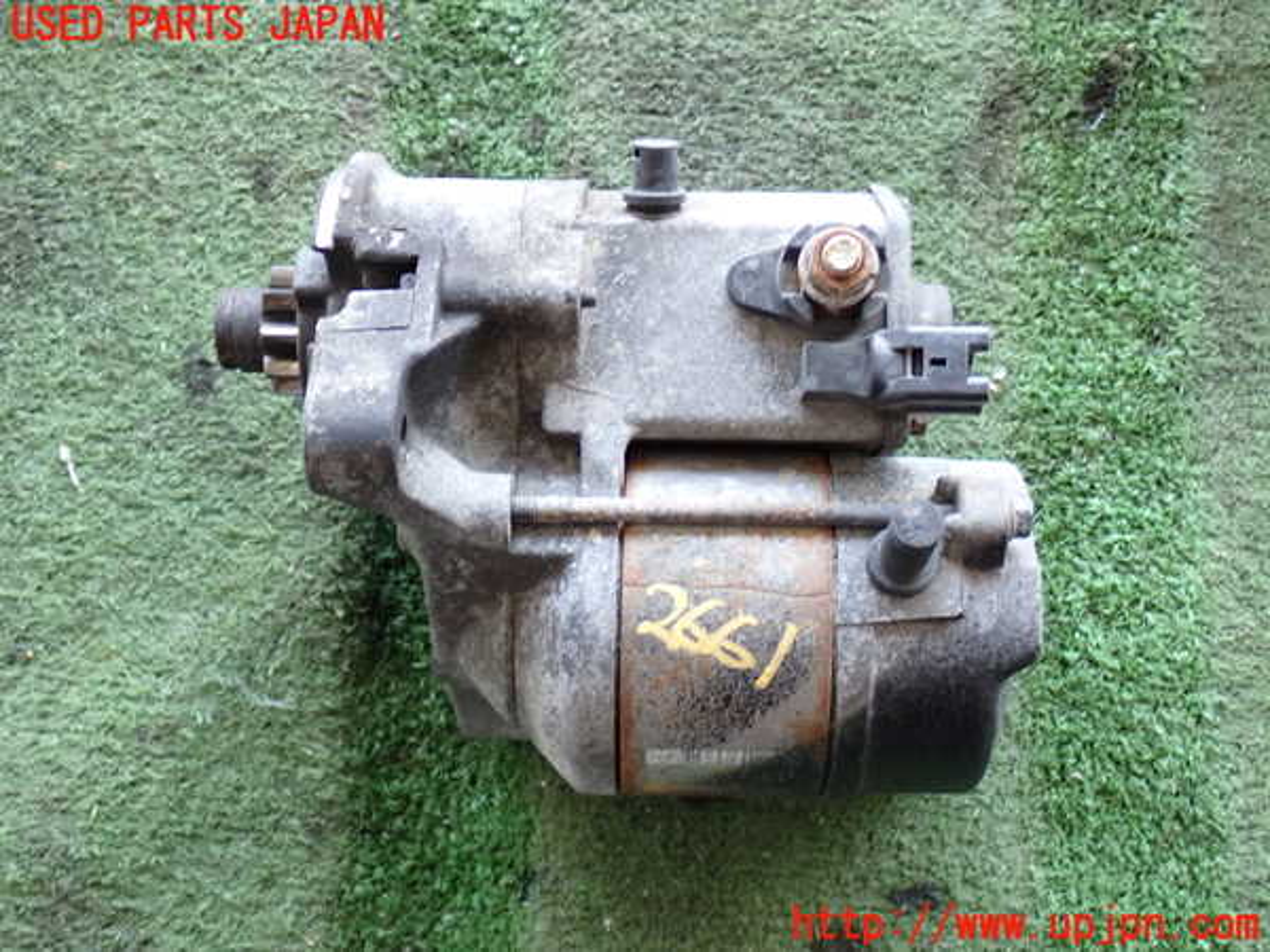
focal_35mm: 47
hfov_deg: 40.4
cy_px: 476
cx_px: 635
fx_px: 1724
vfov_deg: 30.9
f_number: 3.1
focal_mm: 8.4
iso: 320
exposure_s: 1/50
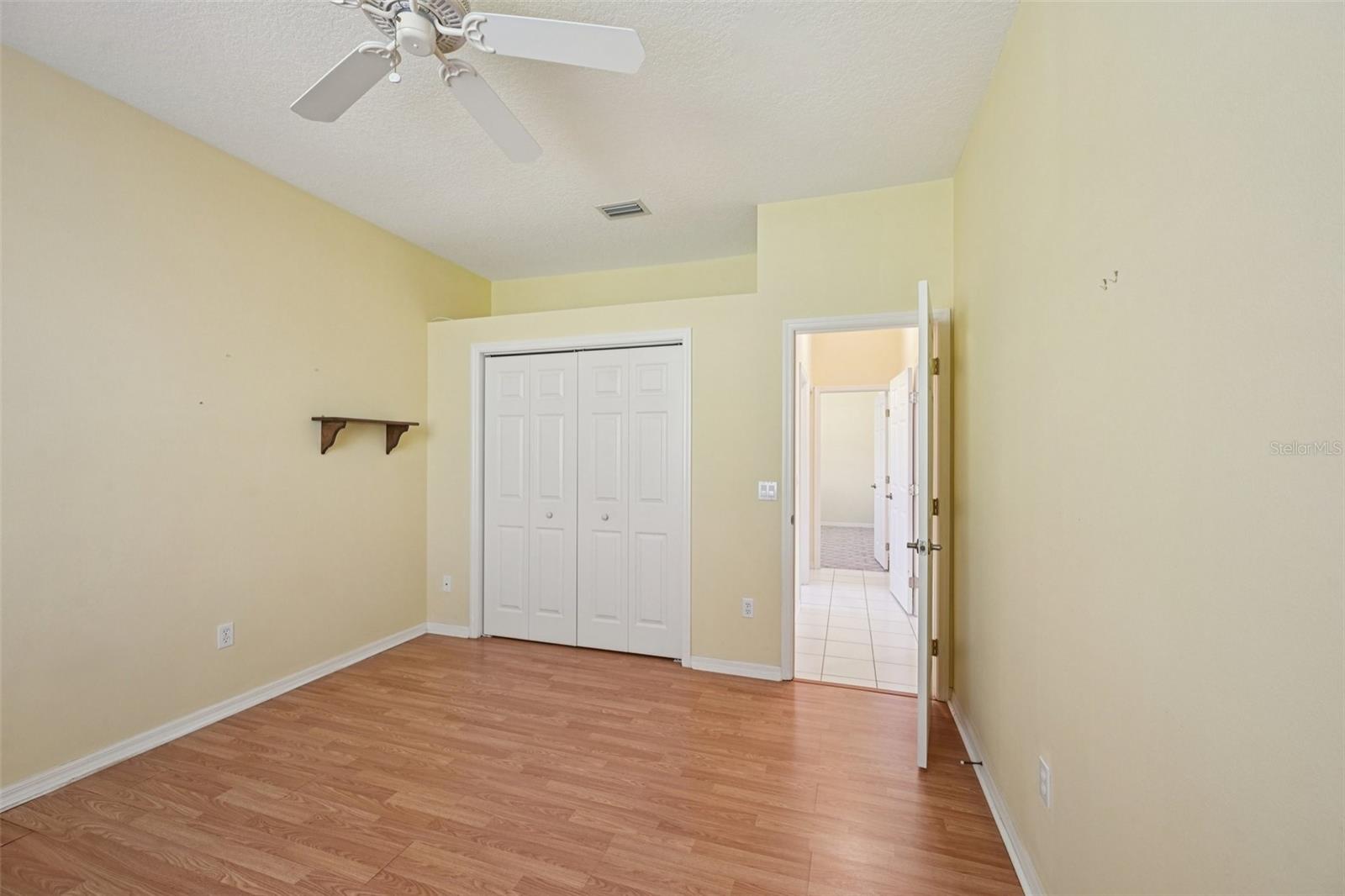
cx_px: 672
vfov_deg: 81.2
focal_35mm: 14
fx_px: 523
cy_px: 448
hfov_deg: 104.3
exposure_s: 1/8
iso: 400
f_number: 8
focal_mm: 14
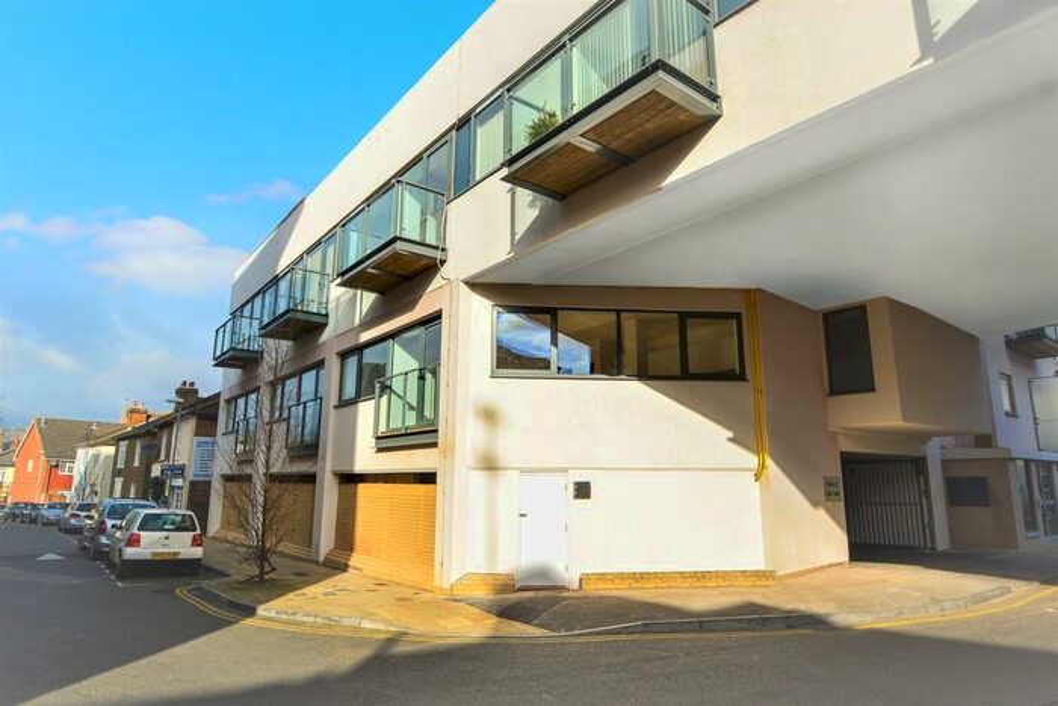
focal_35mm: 21
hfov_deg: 81.2
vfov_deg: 59.5
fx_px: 617
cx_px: 529
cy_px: 353
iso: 100
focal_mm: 14
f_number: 9
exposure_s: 1/320
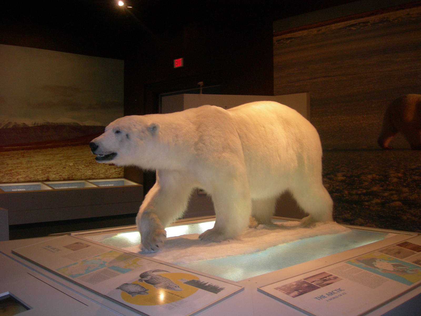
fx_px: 462
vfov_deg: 37.7
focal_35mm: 38
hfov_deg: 49.0
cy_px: 158
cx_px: 210
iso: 186
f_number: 2.8
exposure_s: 1/29.3
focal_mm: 7.8
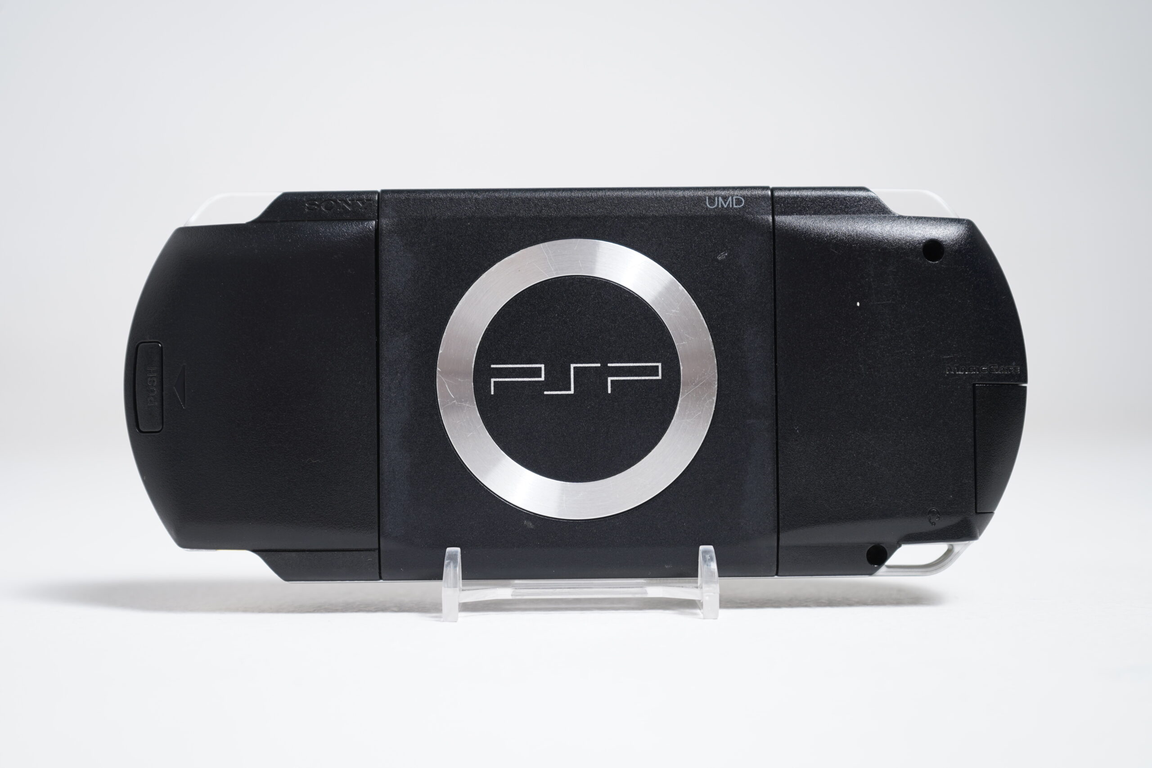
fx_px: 1600
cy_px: 384
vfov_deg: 27.0
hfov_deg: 39.6
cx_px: 576
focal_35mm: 50
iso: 100
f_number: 5.6
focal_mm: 50
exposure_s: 1/4
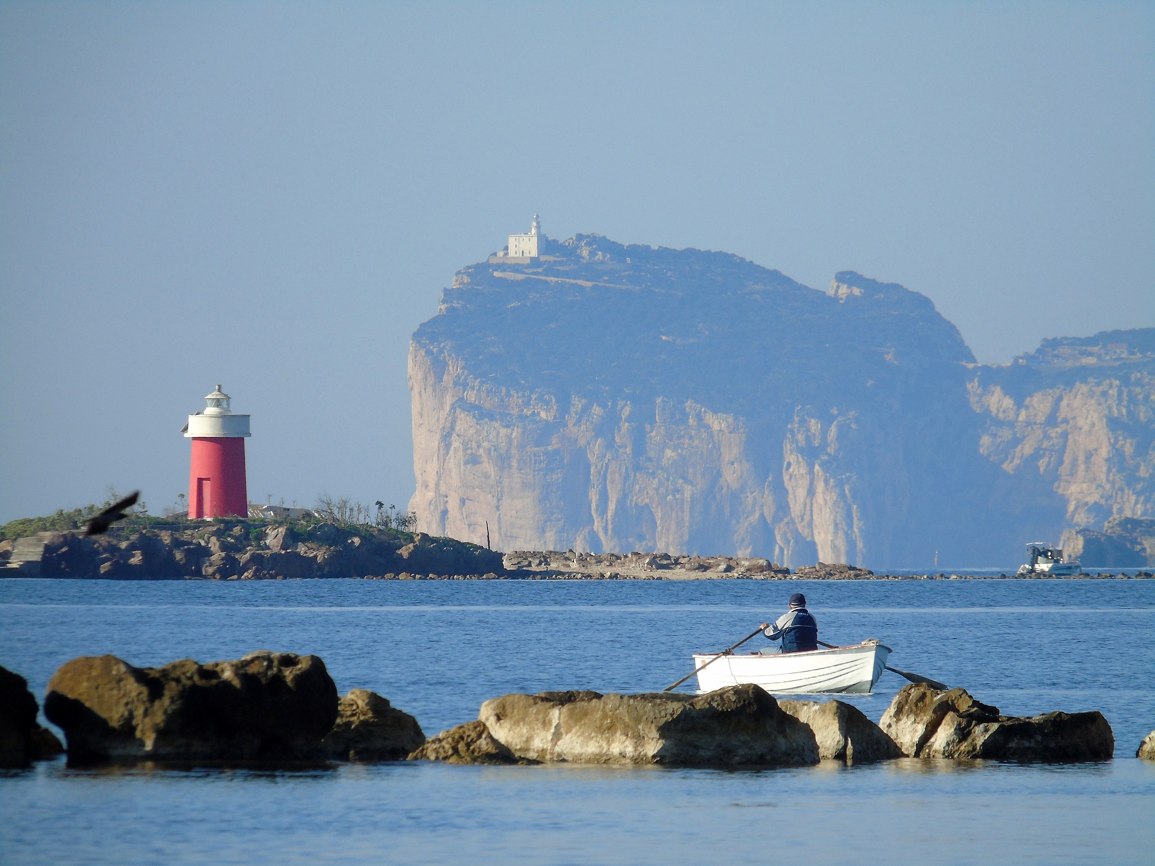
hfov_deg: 2.8
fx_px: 24057
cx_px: 578
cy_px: 433
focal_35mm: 721
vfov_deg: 2.1
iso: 80
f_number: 6
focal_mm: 129
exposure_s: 1/320
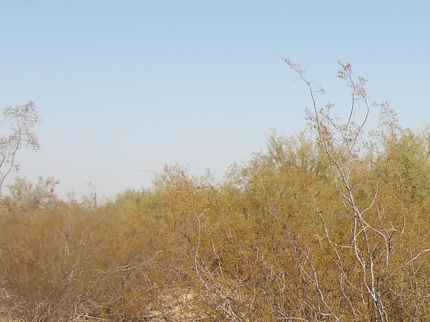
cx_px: 466
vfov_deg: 11.1
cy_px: 169
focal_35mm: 134
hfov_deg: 14.4
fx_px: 1664
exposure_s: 1/716
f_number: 3.8
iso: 100
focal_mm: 8.2
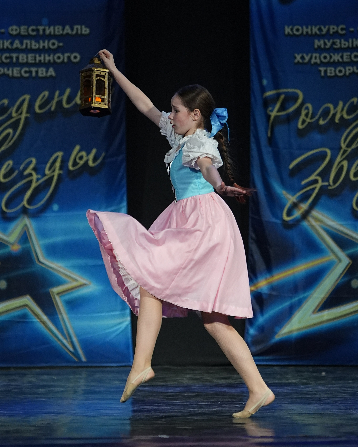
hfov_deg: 5.9
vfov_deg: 7.4
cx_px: 179
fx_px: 3470
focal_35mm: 262
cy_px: 199
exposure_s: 1/500
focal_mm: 155
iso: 2500
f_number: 2.8
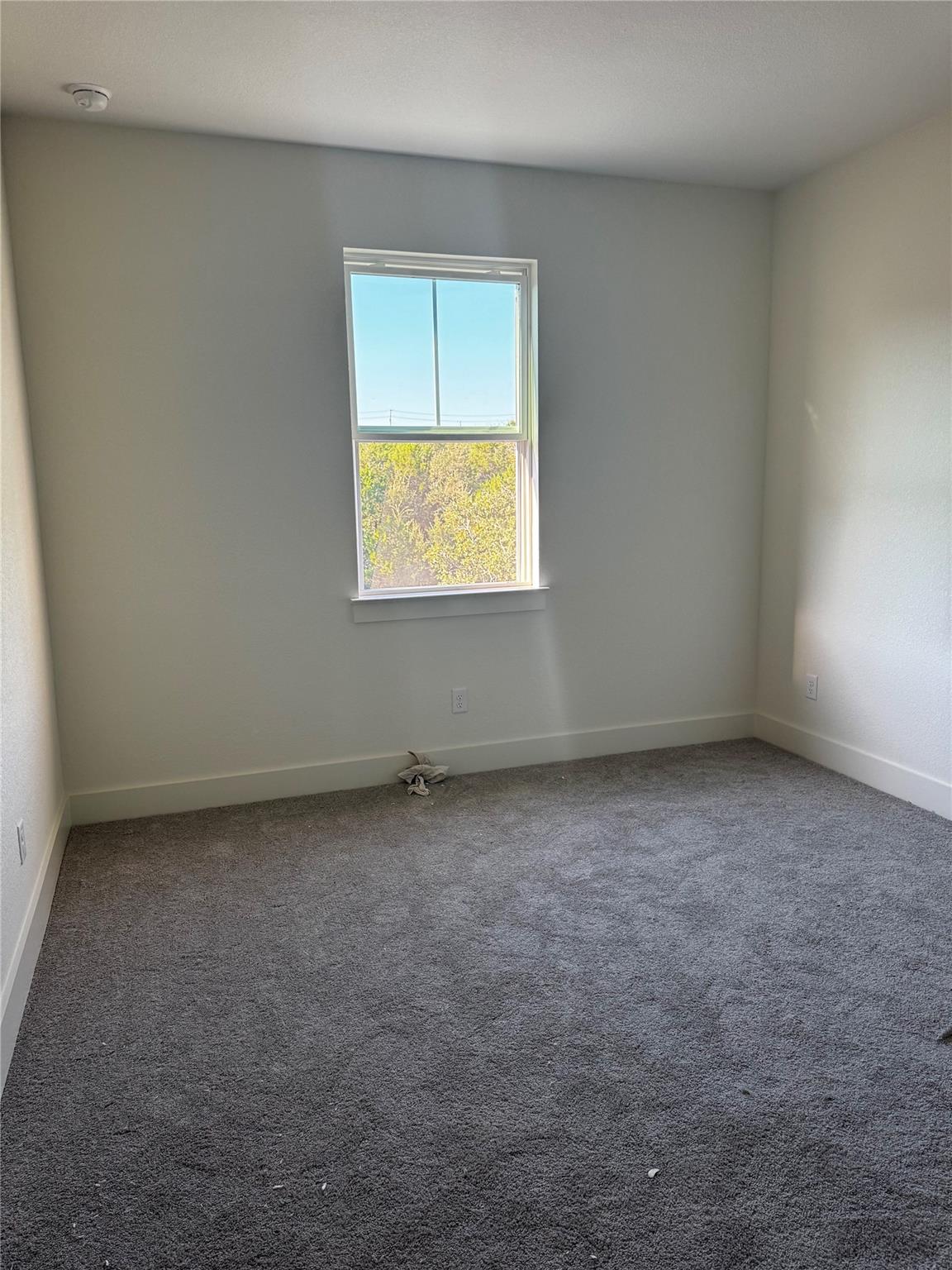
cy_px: 635
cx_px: 476
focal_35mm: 24
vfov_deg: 71.6
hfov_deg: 56.8
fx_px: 880
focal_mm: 6.76
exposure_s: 1/121
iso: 125
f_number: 1.78
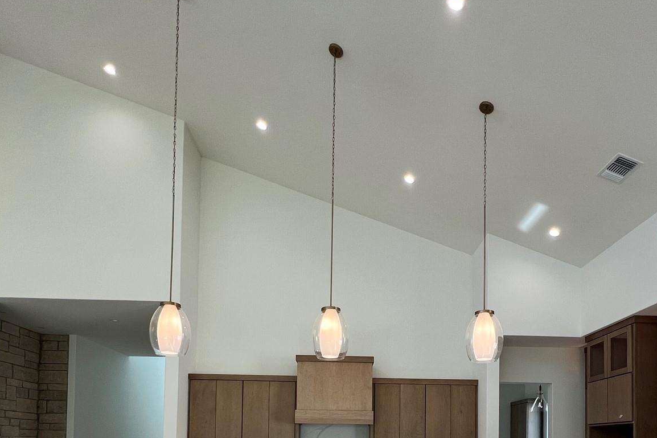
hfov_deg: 73.4
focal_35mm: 24
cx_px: 371
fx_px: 438
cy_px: 431
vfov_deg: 45.4
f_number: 1.8
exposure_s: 1/120
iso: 64
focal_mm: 1.57
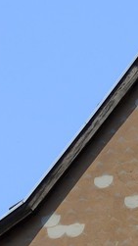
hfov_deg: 3.9
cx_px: 506
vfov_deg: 6.7
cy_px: 726
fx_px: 1908
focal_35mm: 293
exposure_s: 1/320
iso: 200
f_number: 9
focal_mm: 44
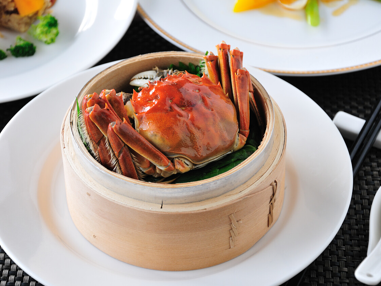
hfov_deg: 17.1
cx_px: 171
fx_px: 1266
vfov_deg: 12.9
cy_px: 143
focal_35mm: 115
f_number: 5.6
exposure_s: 1/25
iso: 200
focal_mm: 70
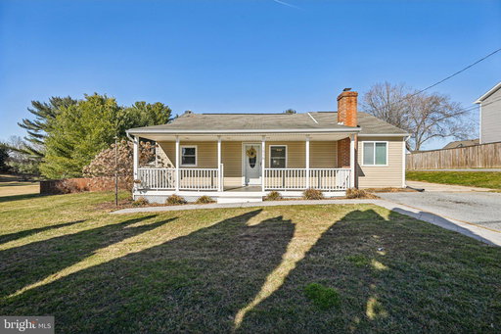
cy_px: 167
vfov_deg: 81.2
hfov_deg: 104.3
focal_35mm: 14
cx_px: 250
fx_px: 195
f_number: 8
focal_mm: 14
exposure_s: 1/640
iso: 100
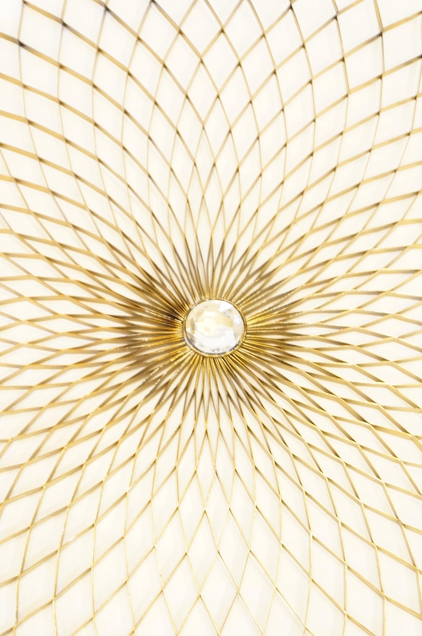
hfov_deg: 16.5
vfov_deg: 24.7
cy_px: 318
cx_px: 211
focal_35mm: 82
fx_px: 1455
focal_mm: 55
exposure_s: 1/8
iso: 3200
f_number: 5.6
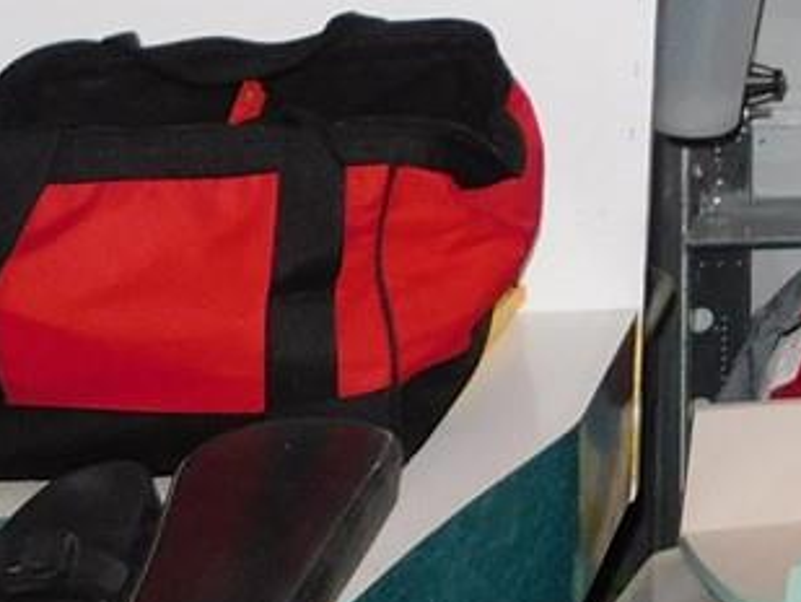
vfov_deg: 11.0
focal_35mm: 119
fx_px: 2755
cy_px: -708
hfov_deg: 13.3
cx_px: 1778
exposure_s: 1/30
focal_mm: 4
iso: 200
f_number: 3
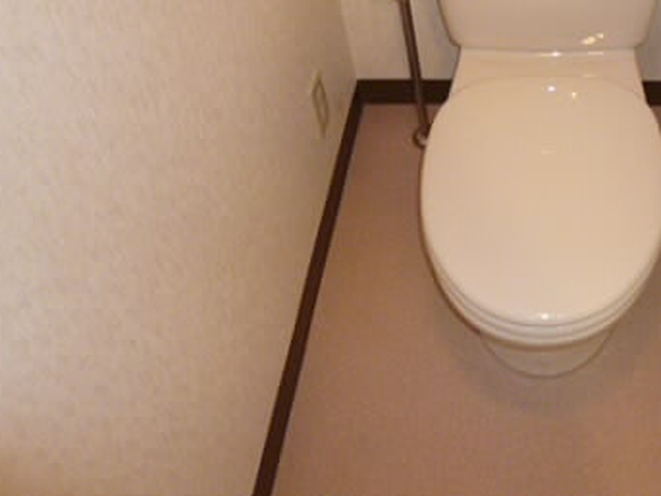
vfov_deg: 32.8
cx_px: 549
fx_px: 802
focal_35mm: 42
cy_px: 64
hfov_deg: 42.4
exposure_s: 1/60
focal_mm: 4.3
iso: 400
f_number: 2.5
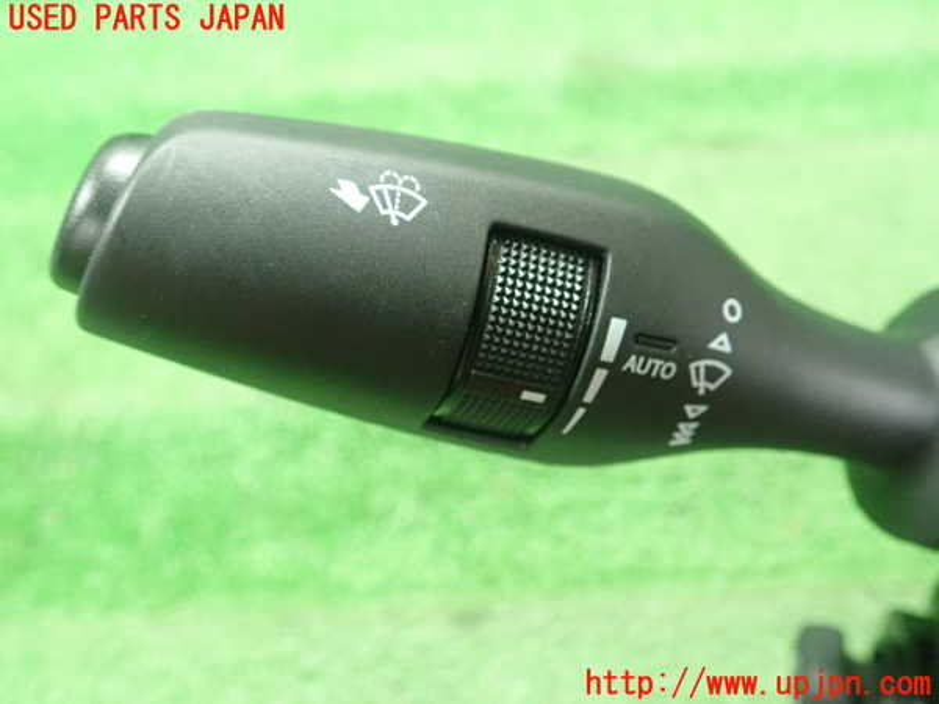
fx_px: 814
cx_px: 470
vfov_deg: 46.8
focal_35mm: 30
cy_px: 352
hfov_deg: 60.0
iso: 800
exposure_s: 1/80
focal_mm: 5.5
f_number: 2.3
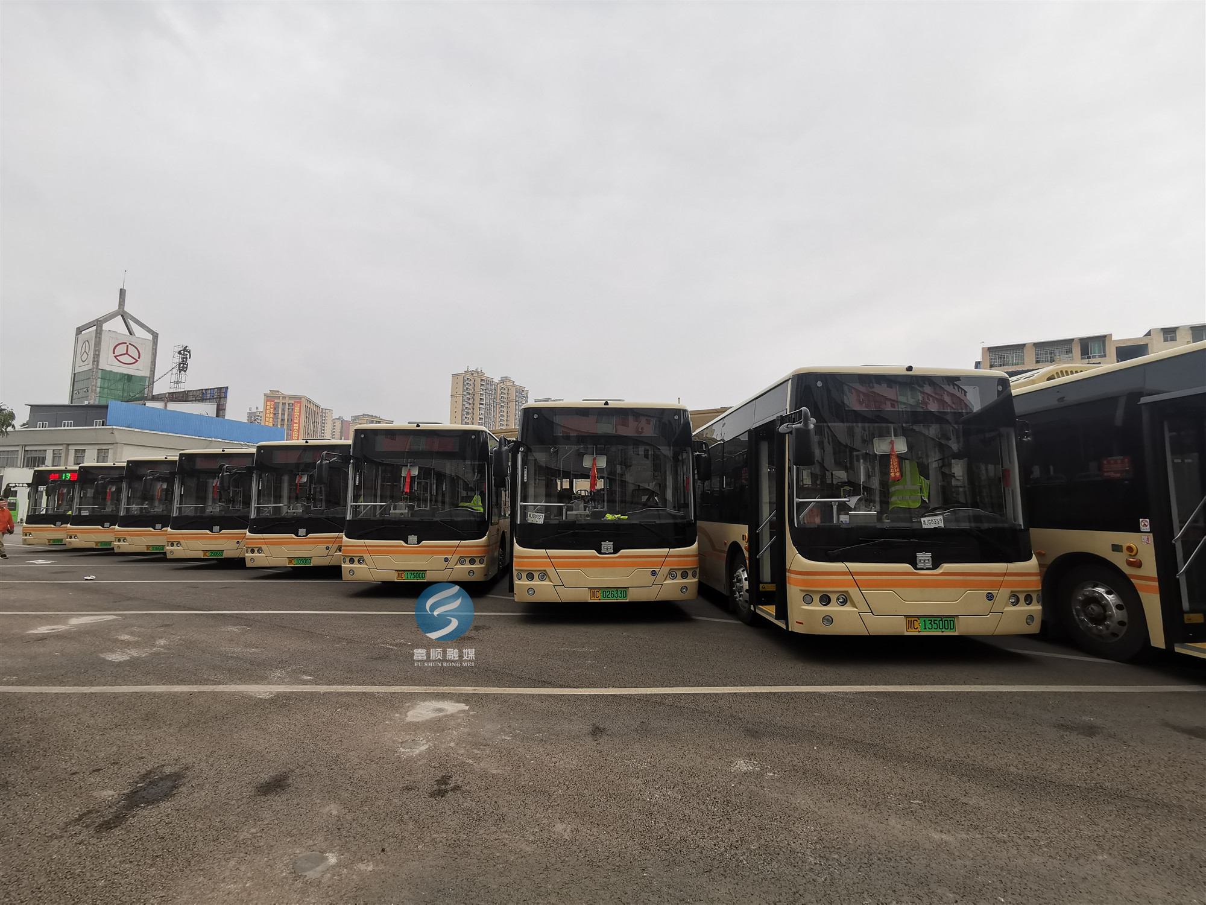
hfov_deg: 91.0
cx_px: 603
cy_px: 452
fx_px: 592
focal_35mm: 17
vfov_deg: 74.7
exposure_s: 1/556
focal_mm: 2.26
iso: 50
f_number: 2.2
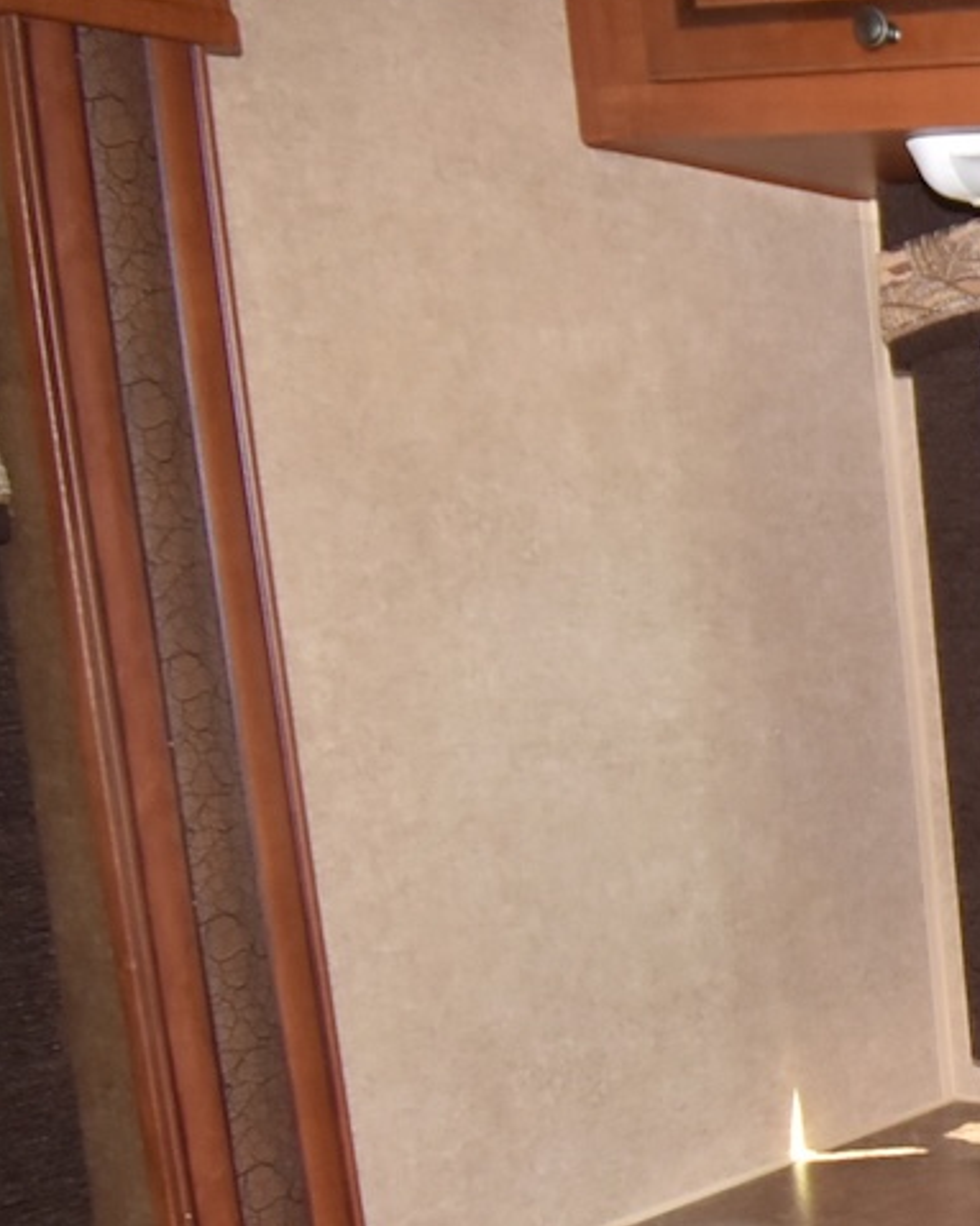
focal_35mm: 53
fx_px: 1922
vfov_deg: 34.8
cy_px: 888
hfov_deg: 18.9
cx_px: 1922
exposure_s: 1/80
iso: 800
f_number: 4.5
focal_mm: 10
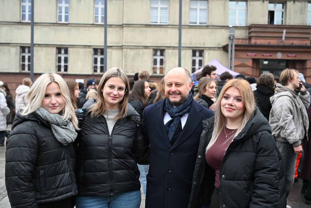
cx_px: 156
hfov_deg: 44.5
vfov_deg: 30.5
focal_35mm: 44
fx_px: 380
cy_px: 104
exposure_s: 1/800
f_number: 4
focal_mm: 44
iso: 2000
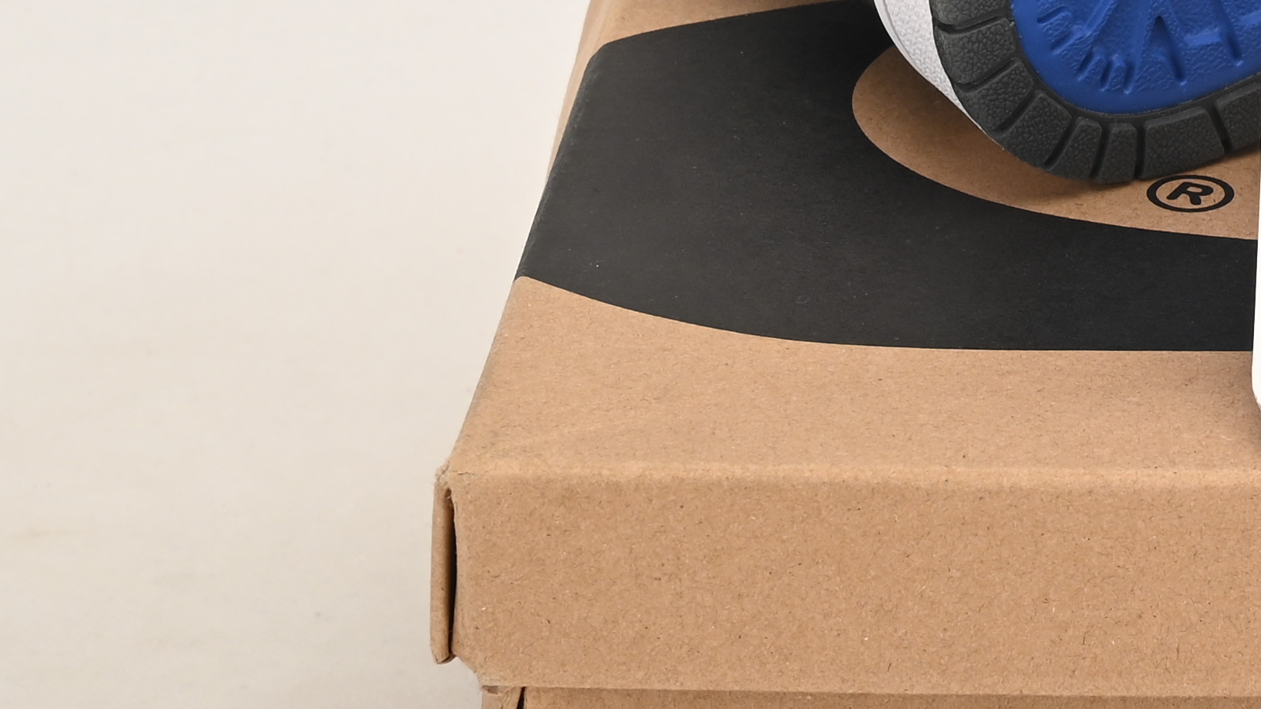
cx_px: 1911
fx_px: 6487
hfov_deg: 10.7
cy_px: -81
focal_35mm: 194
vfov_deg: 6.2
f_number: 11
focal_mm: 50
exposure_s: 1/200
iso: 100
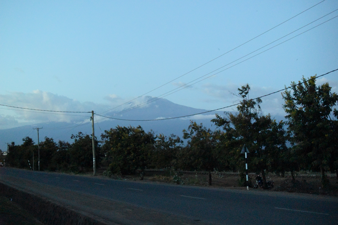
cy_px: 112
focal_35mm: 49
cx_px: 169
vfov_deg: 27.5
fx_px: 460
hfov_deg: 40.3
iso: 2800
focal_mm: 18.5
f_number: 1.8
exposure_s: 1/100
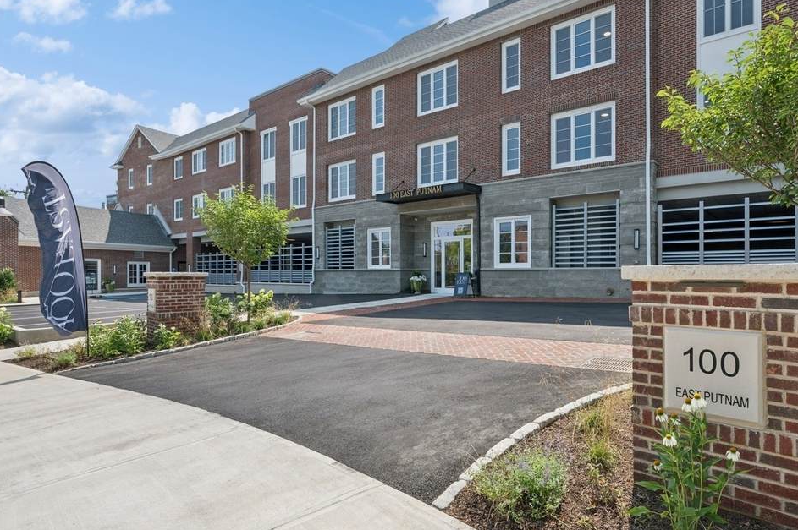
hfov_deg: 86.2
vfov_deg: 64.4
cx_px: 465
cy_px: 285
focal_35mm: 19
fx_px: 421
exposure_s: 1/125
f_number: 13
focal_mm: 14
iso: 200
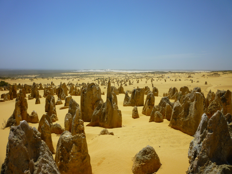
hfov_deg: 61.7
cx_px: 116
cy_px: 87
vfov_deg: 48.2
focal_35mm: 29
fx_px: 194
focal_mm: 5.2
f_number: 5
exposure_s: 1/800
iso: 80
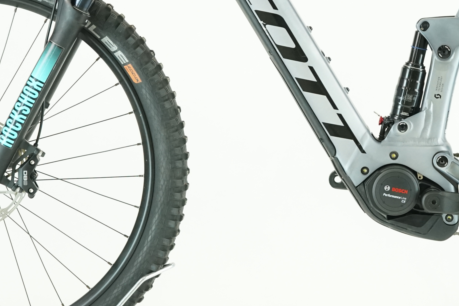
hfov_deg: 15.5
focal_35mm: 132
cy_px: 37
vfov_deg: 10.3
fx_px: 1683
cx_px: 334
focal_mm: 53
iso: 2000
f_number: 5
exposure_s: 1/200
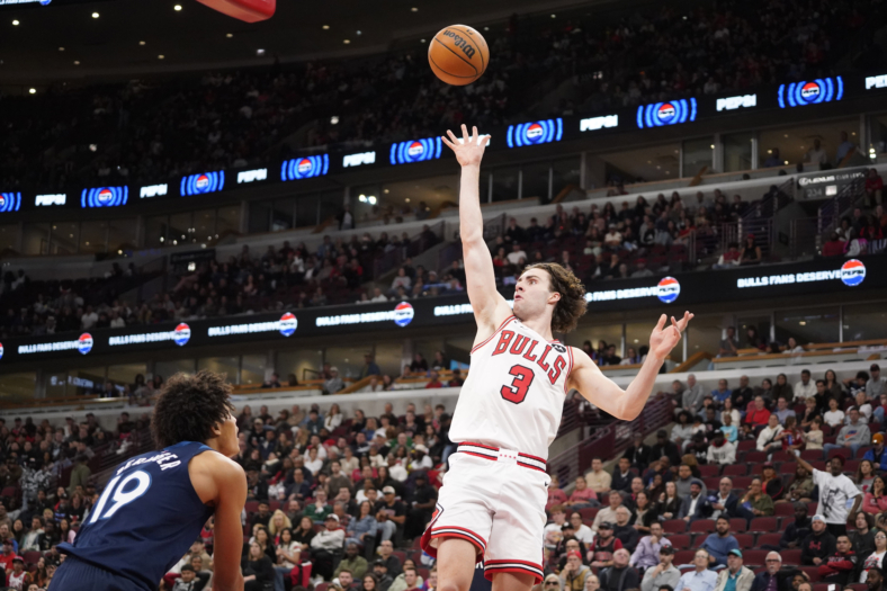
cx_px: 444
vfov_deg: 19.4
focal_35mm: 70
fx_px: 1724
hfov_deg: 28.8
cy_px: 296
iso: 6400
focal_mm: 70
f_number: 4
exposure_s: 1/1250
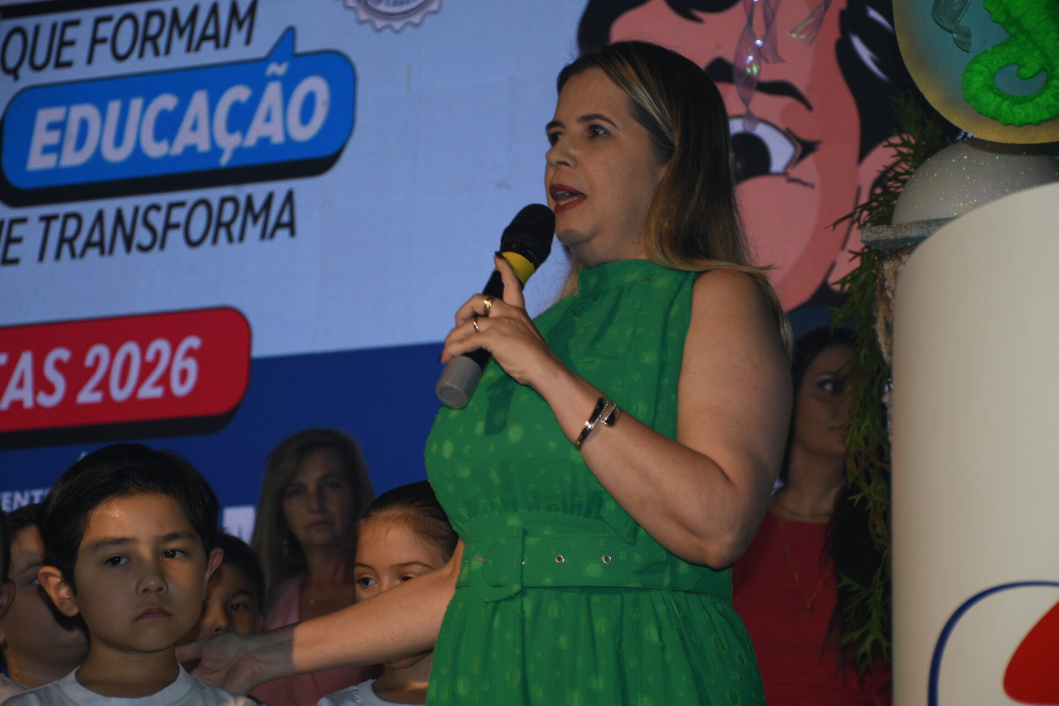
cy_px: 353
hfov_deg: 18.3
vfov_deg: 12.2
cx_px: 530
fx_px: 3294
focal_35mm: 112
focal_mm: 75
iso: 100
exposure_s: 1/60
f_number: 5
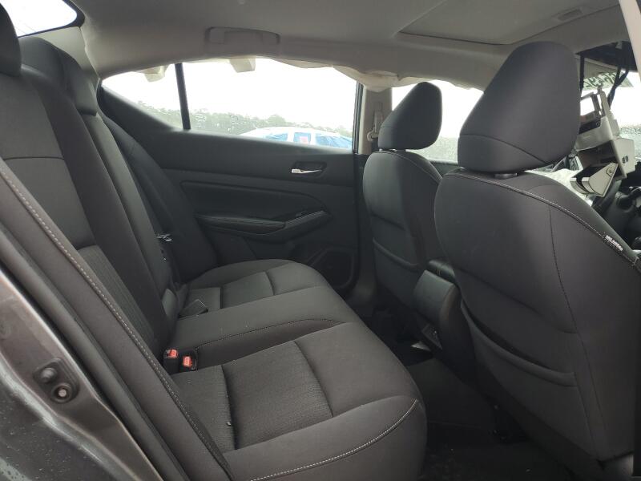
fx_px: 481
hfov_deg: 67.3
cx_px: 320
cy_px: 240
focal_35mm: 26
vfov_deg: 53.1
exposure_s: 1/156
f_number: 1.5
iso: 50
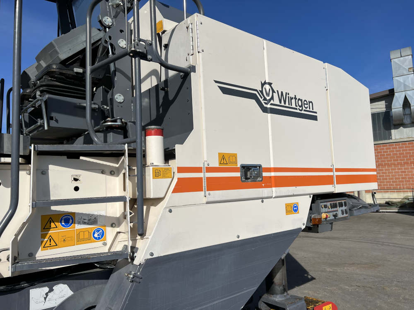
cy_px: 155
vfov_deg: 53.1
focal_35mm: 26
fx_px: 311
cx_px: 207
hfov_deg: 67.3
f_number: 1.5
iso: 50
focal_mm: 5.7
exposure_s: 1/10309
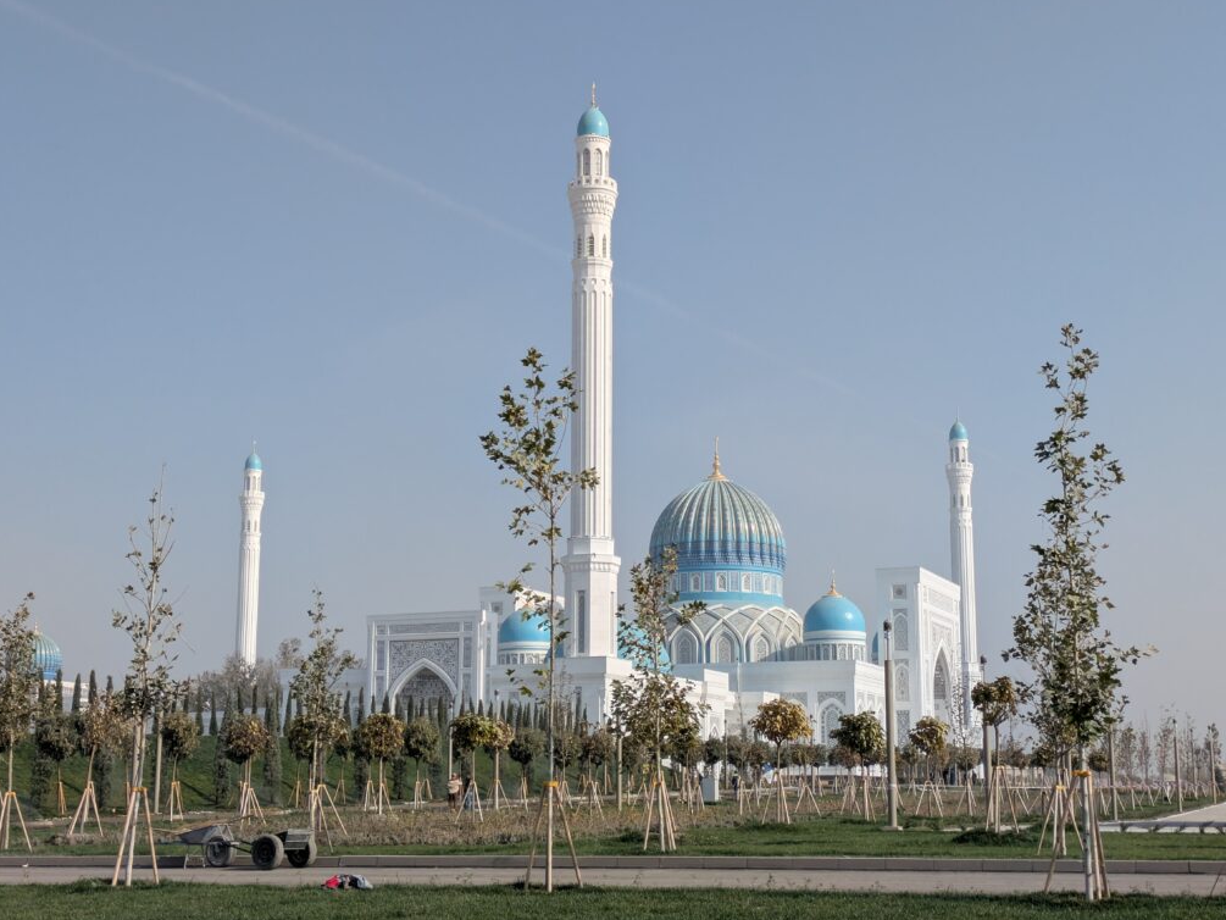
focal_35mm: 52
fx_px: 1842
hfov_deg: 36.8
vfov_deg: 28.0
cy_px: 456
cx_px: 621
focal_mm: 5.43
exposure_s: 1/3690
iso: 48
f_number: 1.89
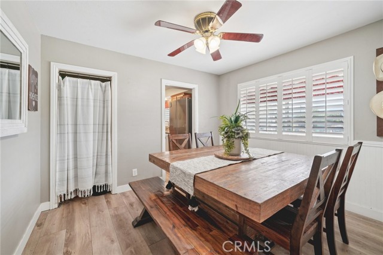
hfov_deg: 104.3
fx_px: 149
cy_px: 128
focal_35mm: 14
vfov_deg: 81.1
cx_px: 192
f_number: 8
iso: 400
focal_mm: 14
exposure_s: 1/15
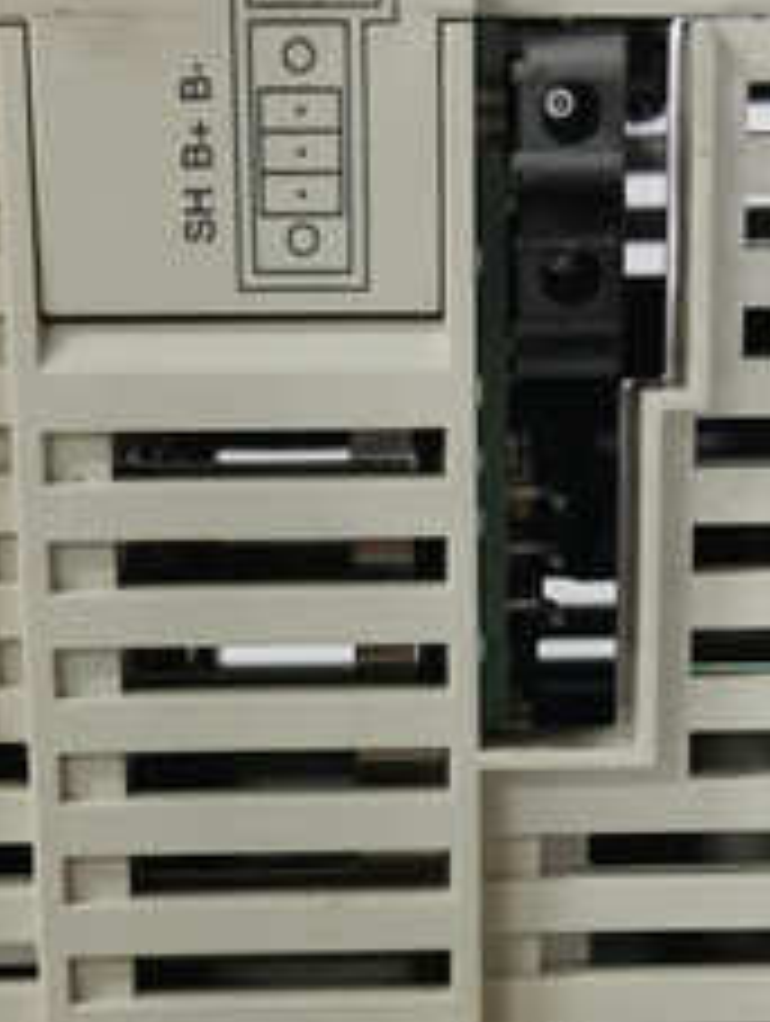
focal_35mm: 95
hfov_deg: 15.6
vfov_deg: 20.5
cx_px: 468
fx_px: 2810
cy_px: 770
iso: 160
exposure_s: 1/33.3
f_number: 1.8
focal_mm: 3.95
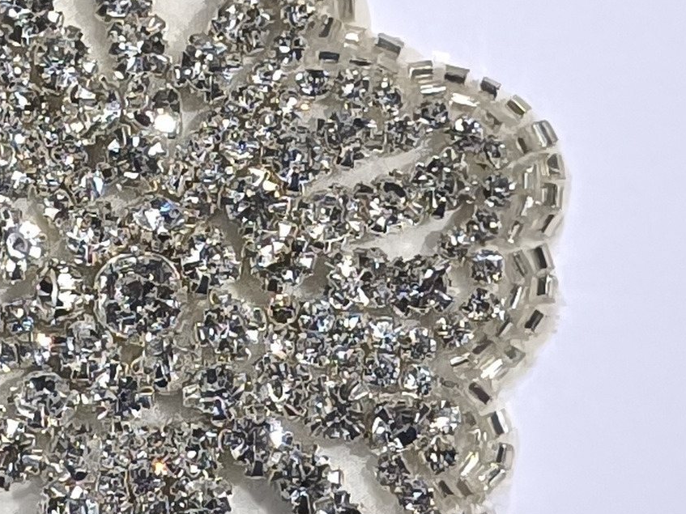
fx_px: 3032
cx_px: 40
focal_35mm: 153
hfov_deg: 12.8
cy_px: 270
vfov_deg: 9.7
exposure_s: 1/3805
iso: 2000
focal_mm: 6.57
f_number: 1.6
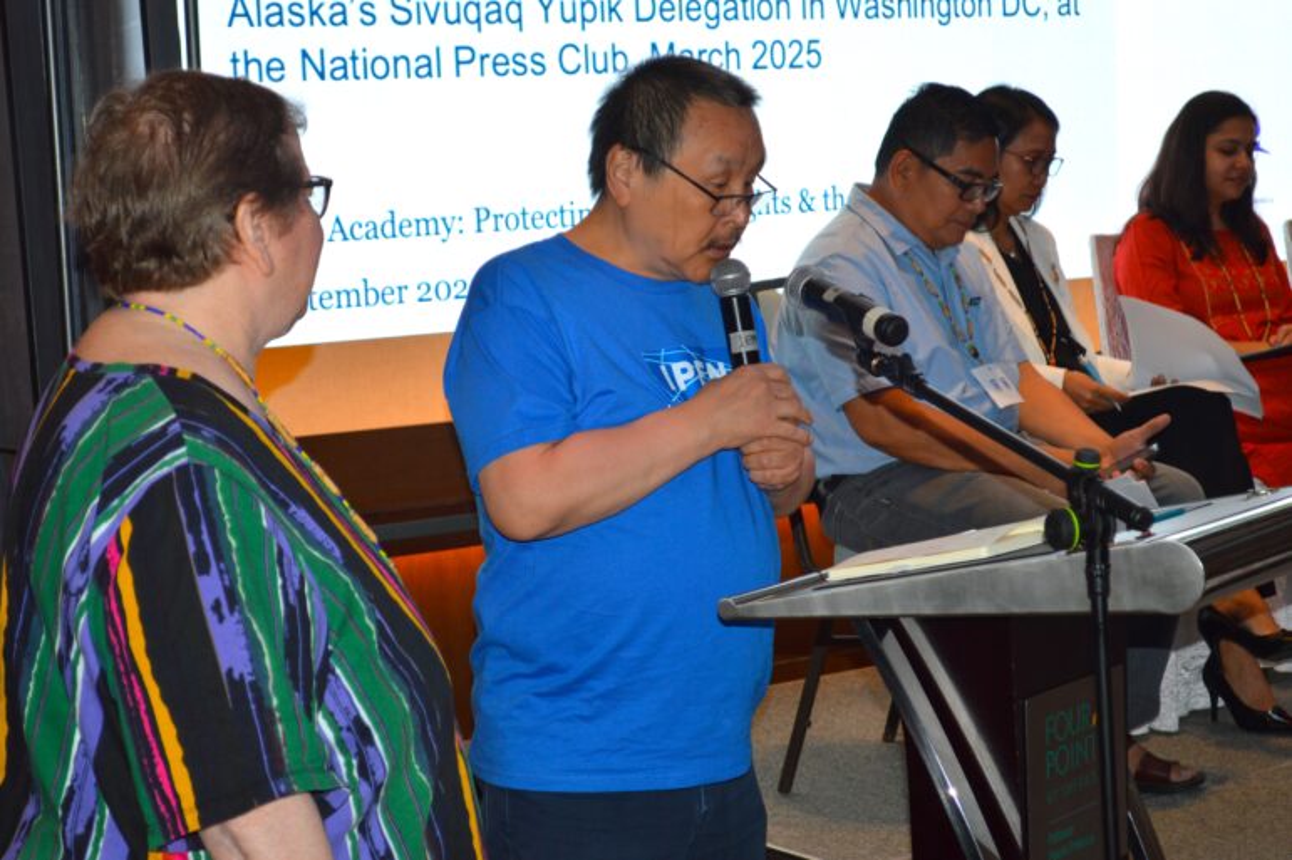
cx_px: 646
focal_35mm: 78
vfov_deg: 17.5
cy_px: 430
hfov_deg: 26.0
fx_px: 2797
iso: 400
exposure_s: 1/60
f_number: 5.6
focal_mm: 52
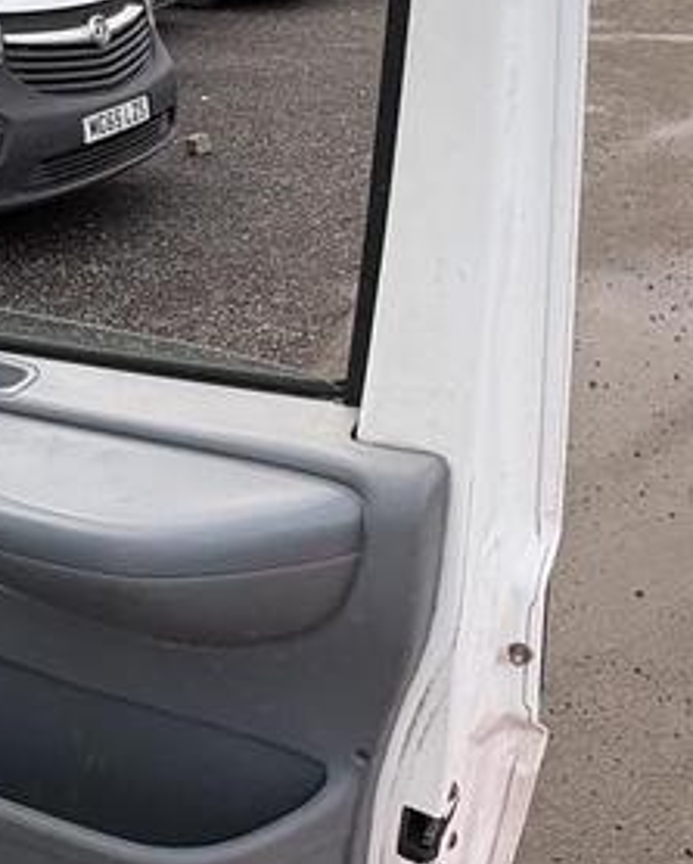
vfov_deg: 41.4
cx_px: 252
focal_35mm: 44
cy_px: 283
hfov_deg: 34.0
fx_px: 1126
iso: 40
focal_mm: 2.22
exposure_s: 1/175
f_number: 2.2
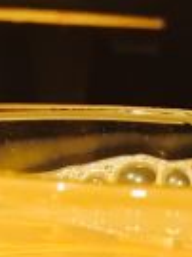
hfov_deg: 9.9
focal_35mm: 150
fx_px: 1111
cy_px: 602
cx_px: 130
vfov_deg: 11.2
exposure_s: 1/33
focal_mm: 4.15
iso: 125
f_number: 2.2
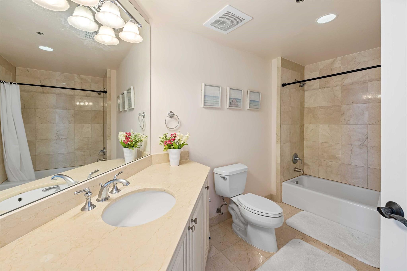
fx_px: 158
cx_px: 204
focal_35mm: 14
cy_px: 136
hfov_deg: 104.3
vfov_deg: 81.2
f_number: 8
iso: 320
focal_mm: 14
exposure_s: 1/15
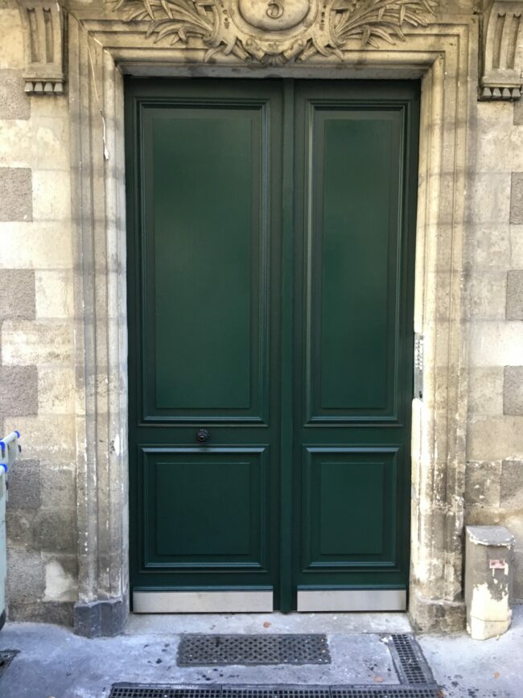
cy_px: 349
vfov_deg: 61.7
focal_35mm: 29
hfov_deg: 48.2
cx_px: 262
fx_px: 584
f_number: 2.2
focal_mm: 4.15
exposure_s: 1/33
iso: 50
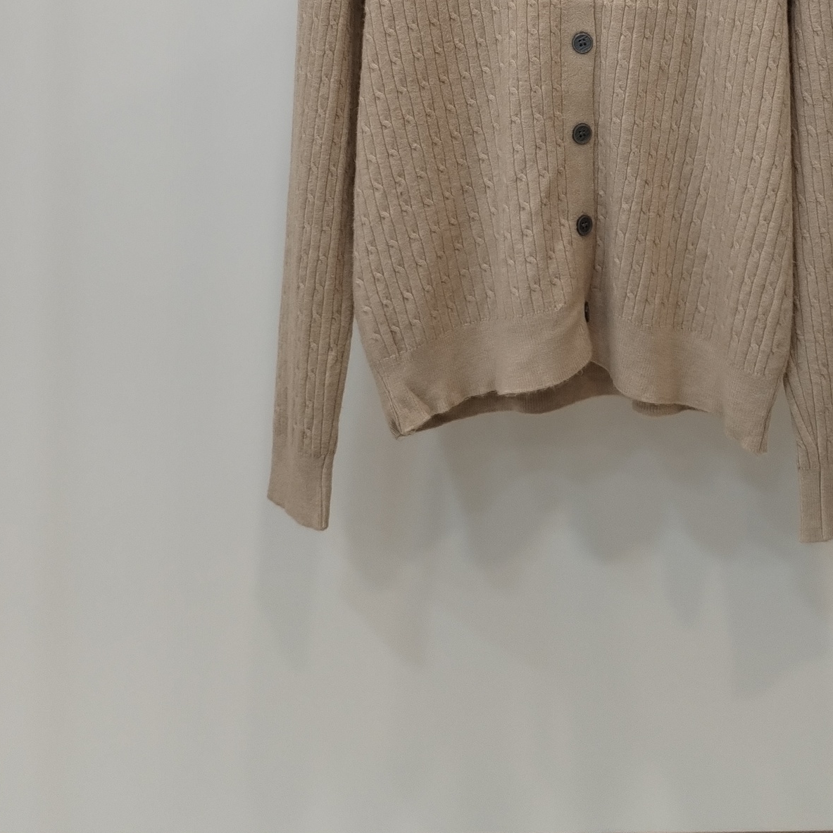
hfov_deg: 32.4
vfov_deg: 31.4
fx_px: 1416
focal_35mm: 52
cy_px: 96
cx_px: 589
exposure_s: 1/60
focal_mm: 4.75
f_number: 1.8
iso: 261
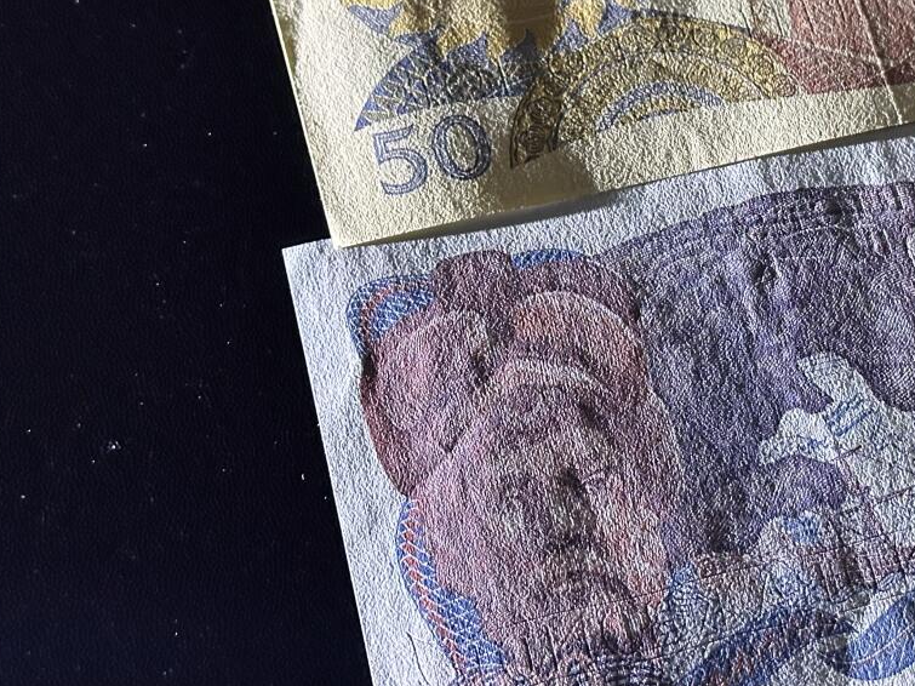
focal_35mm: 89
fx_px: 2352
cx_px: 791
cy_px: 228
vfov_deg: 16.6
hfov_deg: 21.6
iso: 500
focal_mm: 6.86
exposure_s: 1/39
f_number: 1.78
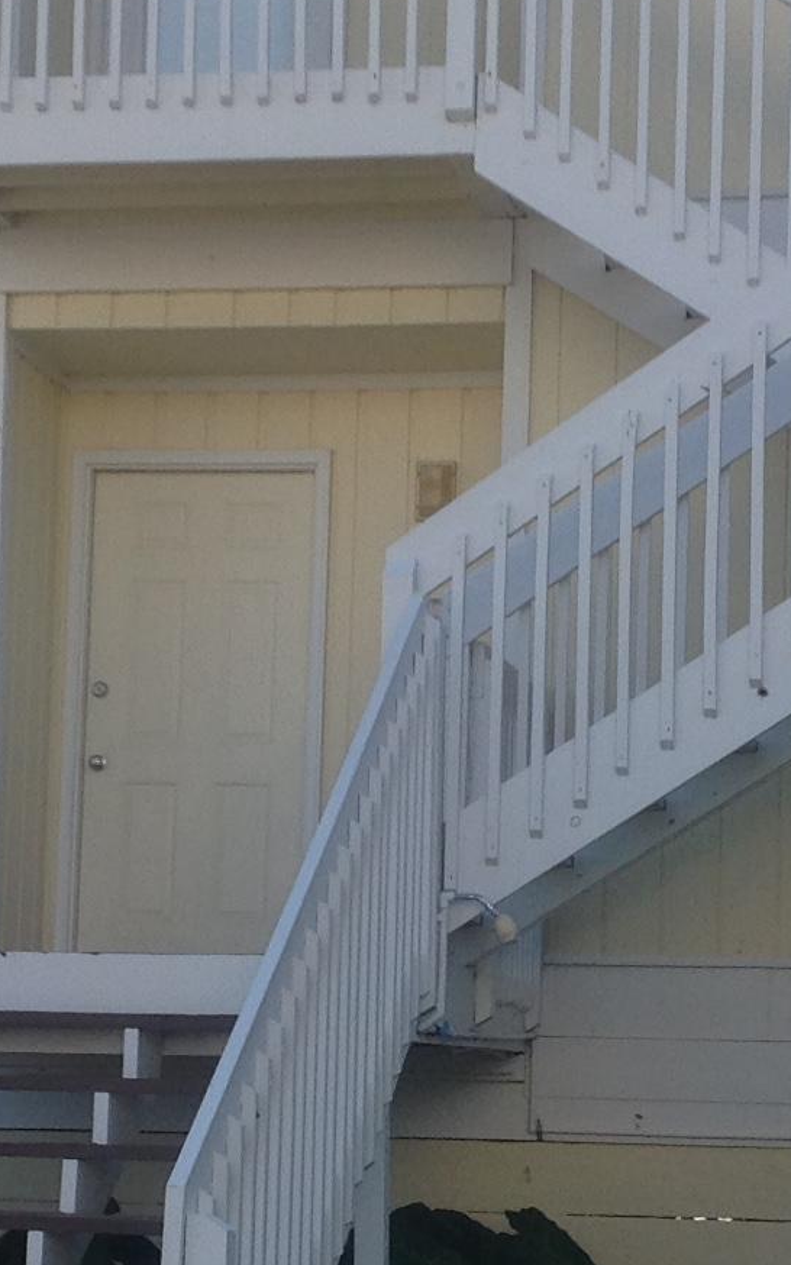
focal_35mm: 110
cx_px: 409
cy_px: 849
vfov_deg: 18.9
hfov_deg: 11.9
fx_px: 3792
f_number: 2.4
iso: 50
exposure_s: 1/817
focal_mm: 4.28
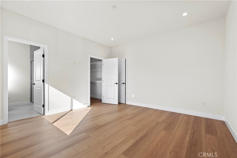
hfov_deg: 100.4
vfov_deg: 77.2
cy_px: 79
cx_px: 118
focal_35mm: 15
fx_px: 99
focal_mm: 15
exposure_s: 1/13
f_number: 10
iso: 320
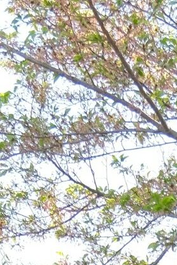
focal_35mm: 235
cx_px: 215
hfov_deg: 5.8
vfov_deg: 8.2
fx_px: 1732
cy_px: 584
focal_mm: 26
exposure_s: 1/320
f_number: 4
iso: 400
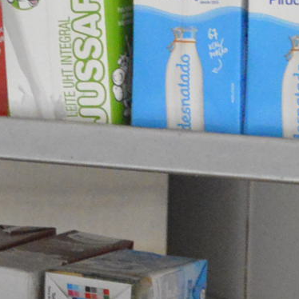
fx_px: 2599
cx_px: -57
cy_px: 367
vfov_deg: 6.5
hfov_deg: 6.5
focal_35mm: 266
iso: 3200
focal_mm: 26
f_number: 4.2
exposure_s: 1/200
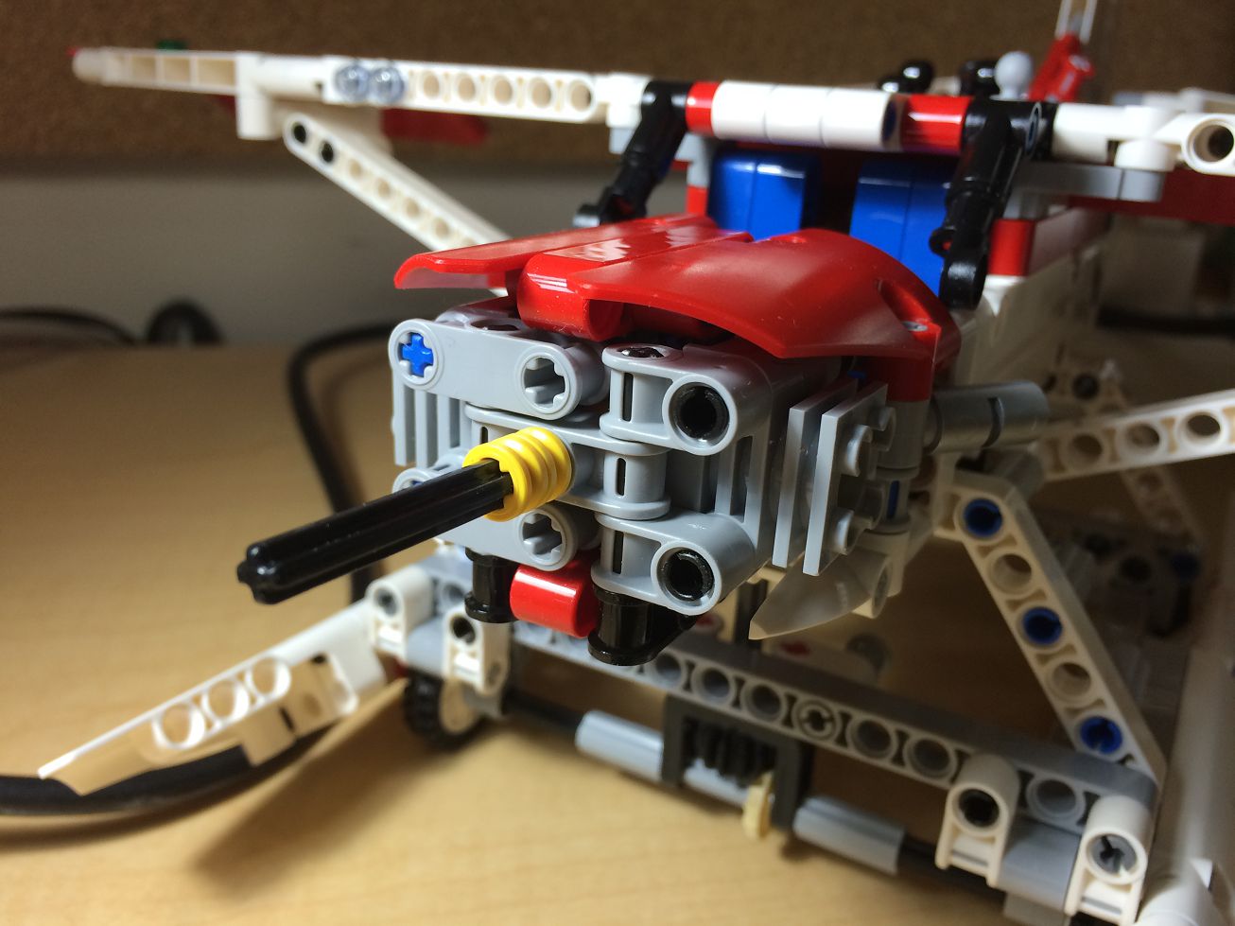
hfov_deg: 61.7
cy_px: 463
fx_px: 1034
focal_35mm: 29
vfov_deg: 48.2
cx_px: 618
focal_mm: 4.15
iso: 40
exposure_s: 1/40
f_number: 2.2
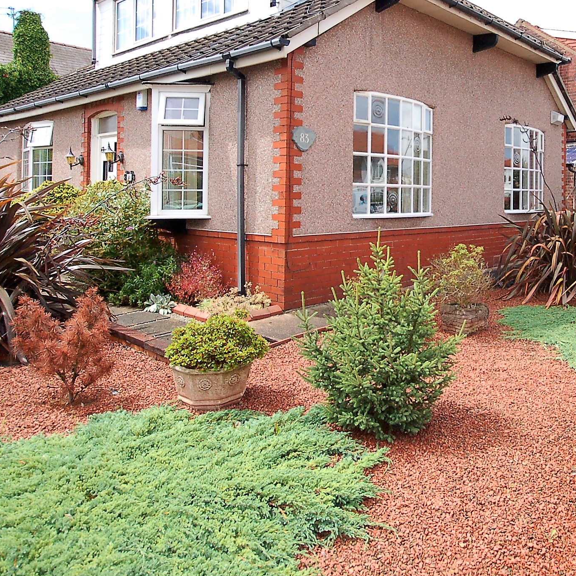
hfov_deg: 55.5
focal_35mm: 28
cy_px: 172
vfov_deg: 55.5
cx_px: 406
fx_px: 527
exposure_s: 1/500
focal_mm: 10
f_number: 10
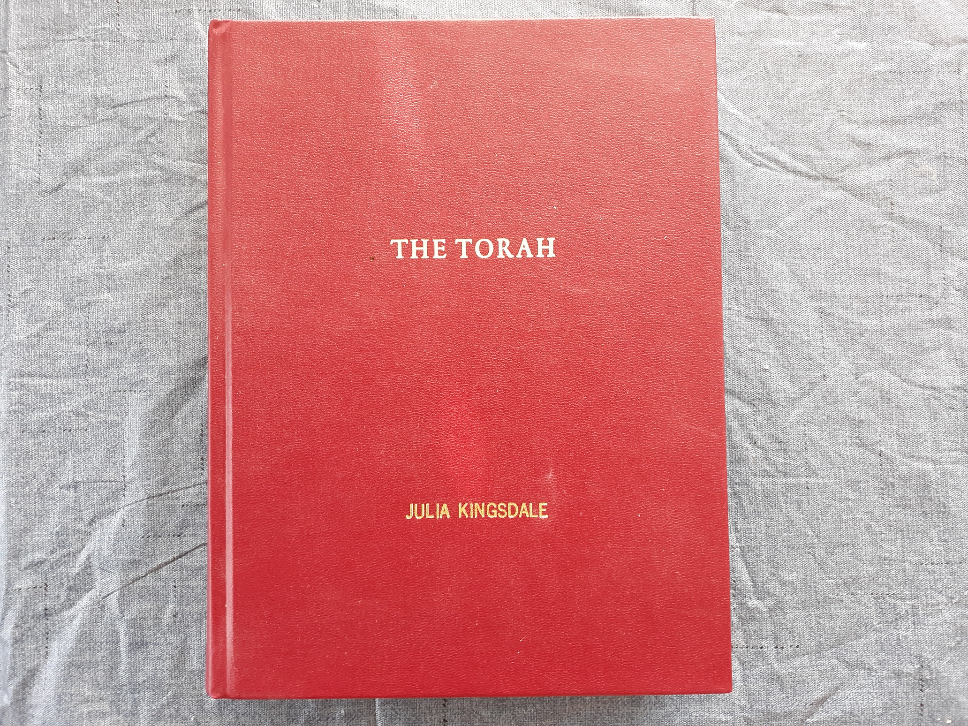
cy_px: 363
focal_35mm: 28
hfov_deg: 63.4
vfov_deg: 49.7
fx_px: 783
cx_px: 484
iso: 100
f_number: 1.7
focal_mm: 3.7
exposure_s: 1/40
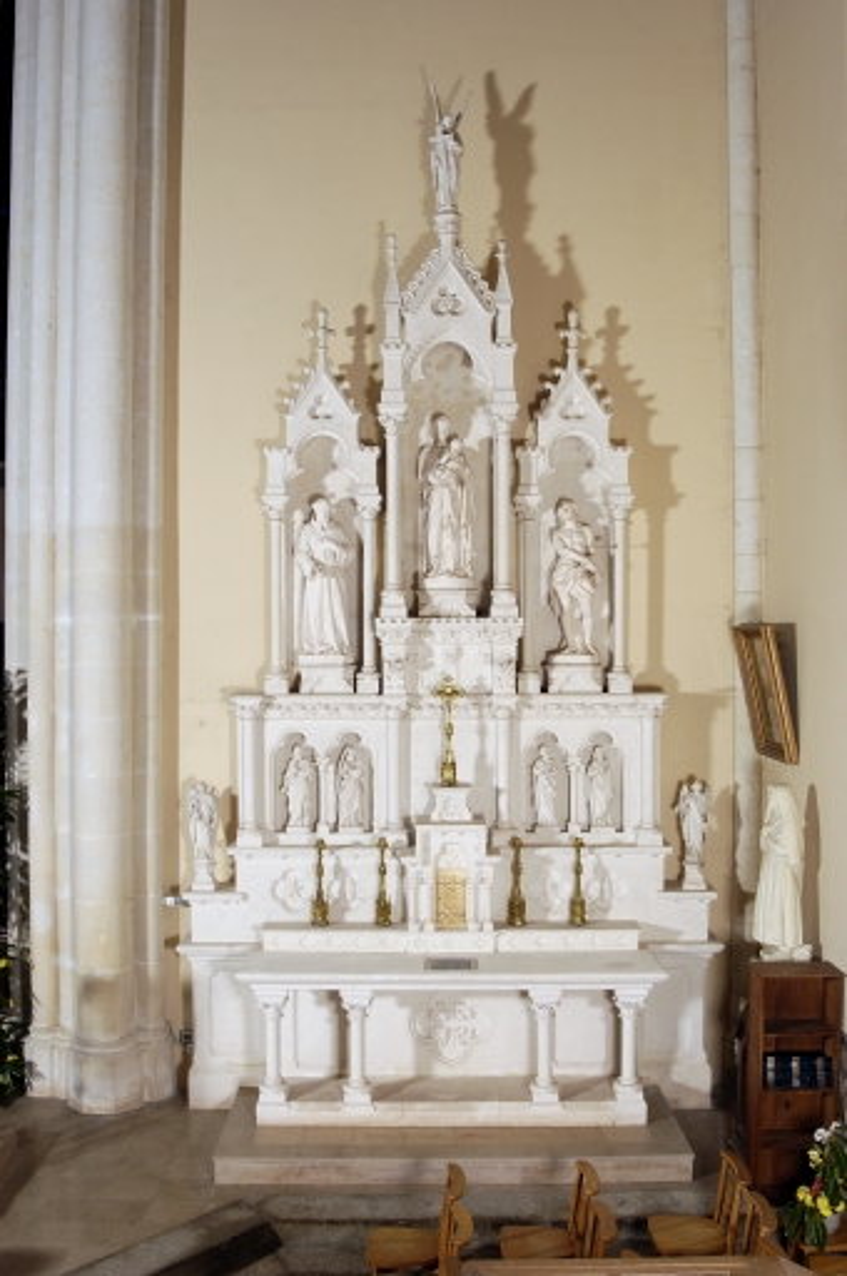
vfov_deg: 53.2
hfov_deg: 36.8
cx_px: 424
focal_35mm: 36
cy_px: 638
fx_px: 1274
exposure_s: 1/80
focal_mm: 24
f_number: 11
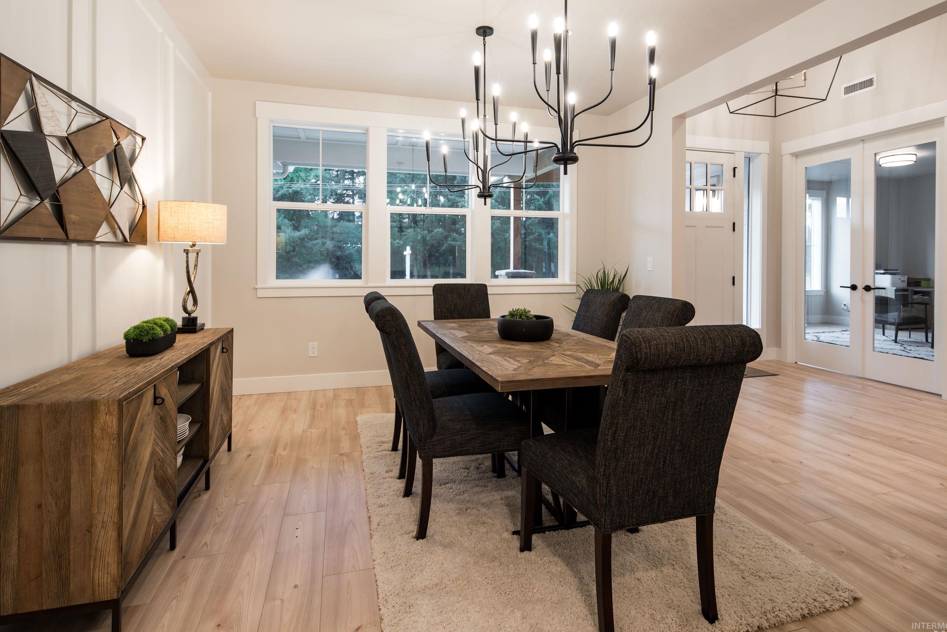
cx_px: 486
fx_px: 473
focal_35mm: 18
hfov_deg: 90.0
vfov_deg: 67.4
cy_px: 325
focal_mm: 17
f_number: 8
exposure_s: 1/2.5
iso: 200
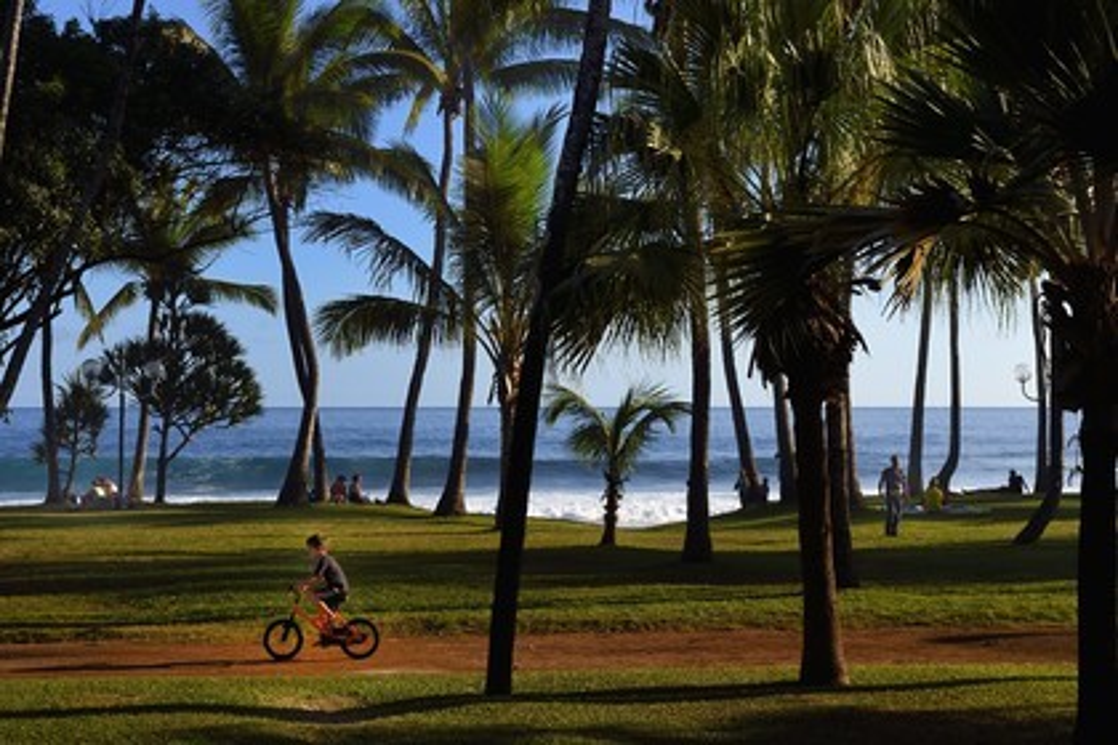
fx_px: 1925
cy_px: 372
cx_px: 559
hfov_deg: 32.4
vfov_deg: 21.9
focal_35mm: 62
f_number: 9
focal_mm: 62
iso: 200
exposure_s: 1/400
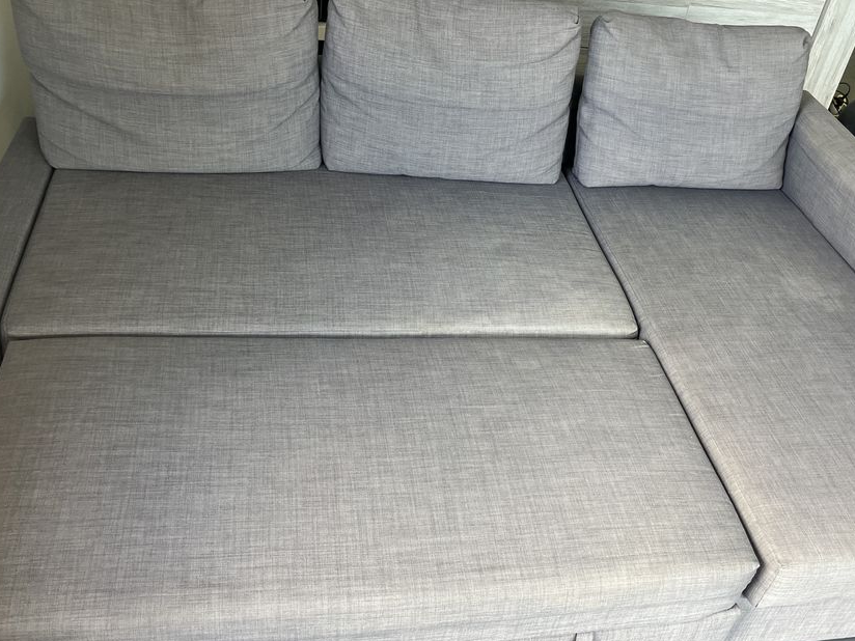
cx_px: 472
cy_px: 305
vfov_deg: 41.8
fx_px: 840
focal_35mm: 34
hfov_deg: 53.9
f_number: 1.8
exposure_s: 1/113
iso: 80
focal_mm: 3.99
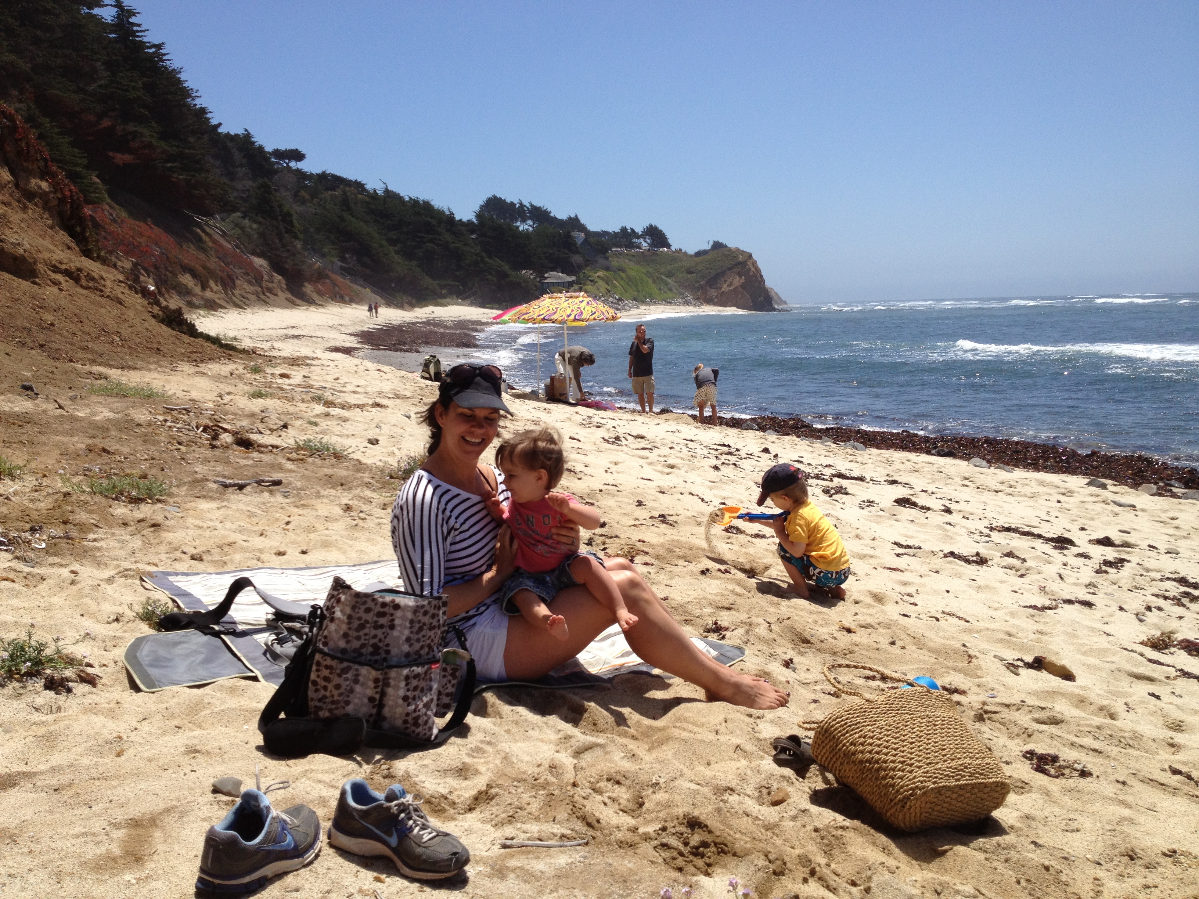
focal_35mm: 35
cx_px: 600
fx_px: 1212
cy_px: 450
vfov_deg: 40.7
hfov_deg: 52.6
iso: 64
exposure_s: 1/2632
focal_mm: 4.28
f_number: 2.4
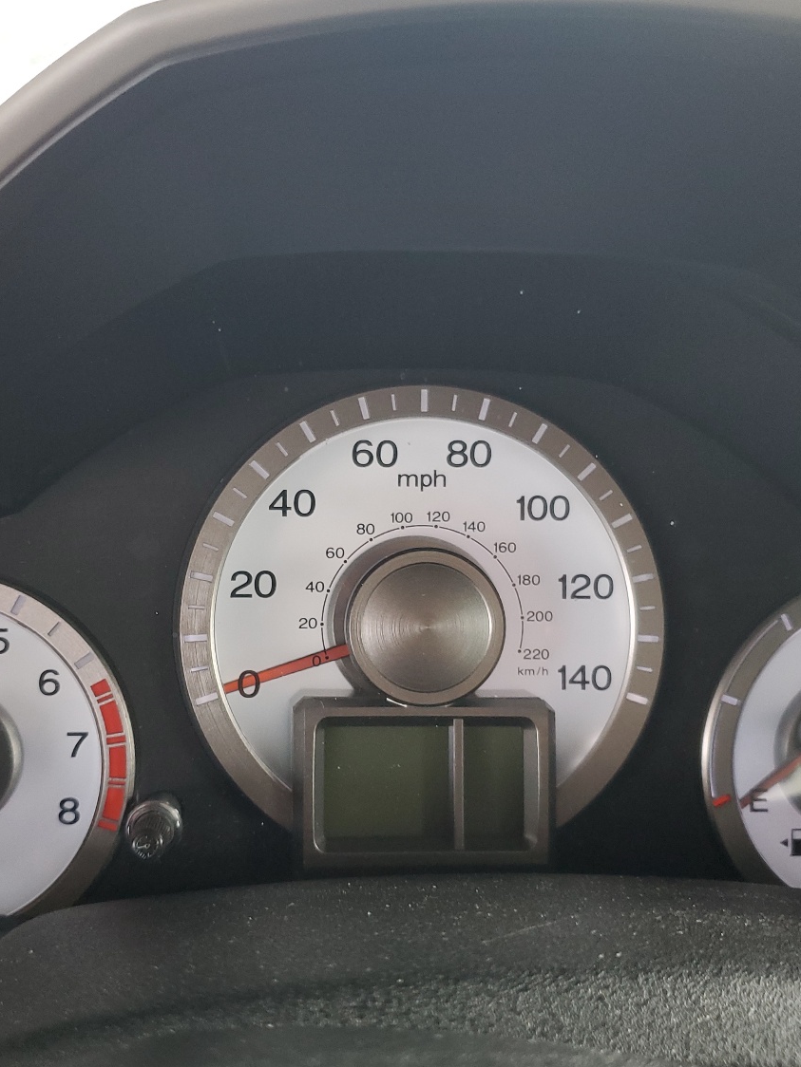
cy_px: 568
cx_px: 348
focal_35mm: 37
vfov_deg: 50.1
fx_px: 1142
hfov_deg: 38.6
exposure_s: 1/60.2
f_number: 1.5
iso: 90
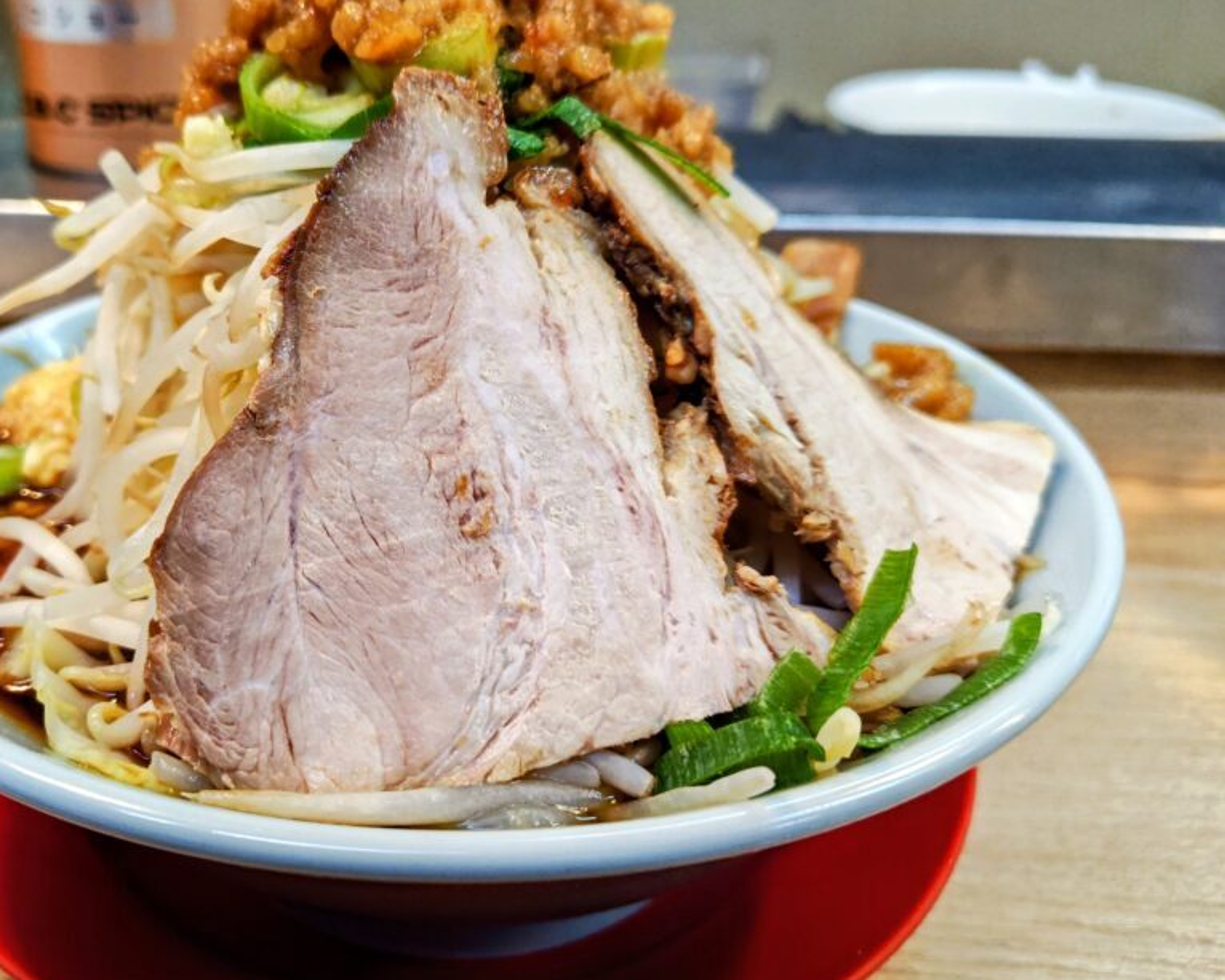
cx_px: 422
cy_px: 433
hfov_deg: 57.6
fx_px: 1088
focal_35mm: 30
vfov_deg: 48.4
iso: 277
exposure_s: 1/120
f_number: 1.9
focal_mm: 5.56
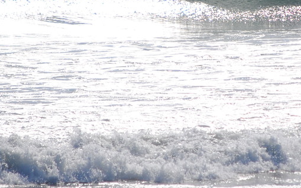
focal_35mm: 866
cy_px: 59
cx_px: 194
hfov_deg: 2.4
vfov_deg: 1.5
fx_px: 7103
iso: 100
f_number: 6.3
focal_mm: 180
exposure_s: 1/1600
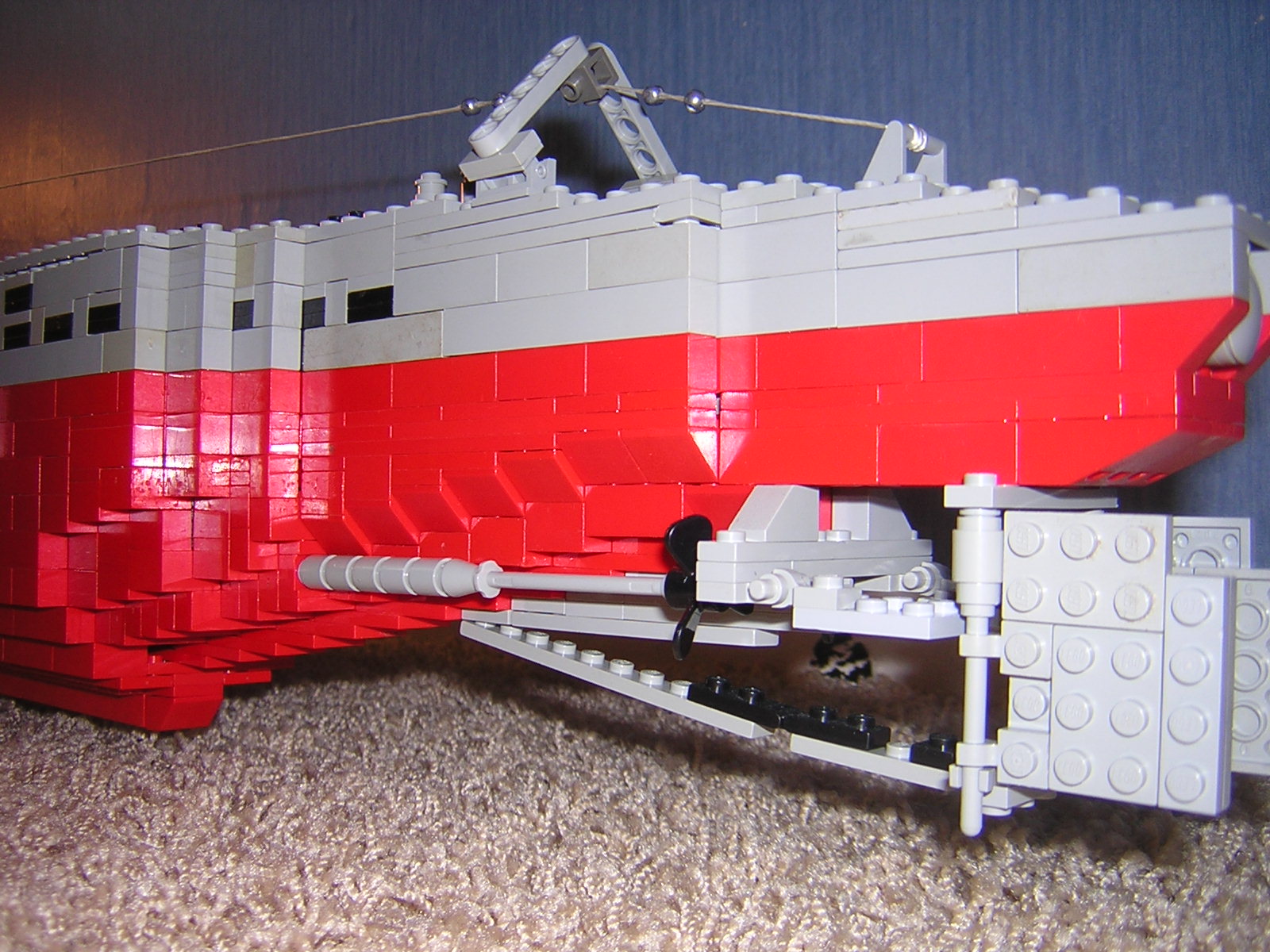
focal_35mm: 36
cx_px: 635
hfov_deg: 51.4
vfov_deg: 39.7
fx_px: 1321
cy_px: 476
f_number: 2.6
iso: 100
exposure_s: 1/60.1
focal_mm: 4.7
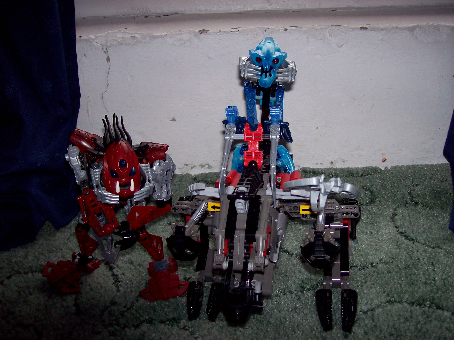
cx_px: 227
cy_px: 170
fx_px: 472
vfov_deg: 39.6
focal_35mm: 36
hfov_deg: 51.4
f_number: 2.7
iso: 80
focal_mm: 6
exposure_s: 1/64
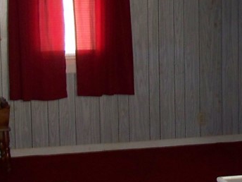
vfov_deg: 13.1
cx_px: 262
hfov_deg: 16.9
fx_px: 790
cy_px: 56
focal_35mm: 113
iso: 200
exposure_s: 1/30
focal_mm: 6.3
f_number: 2.8
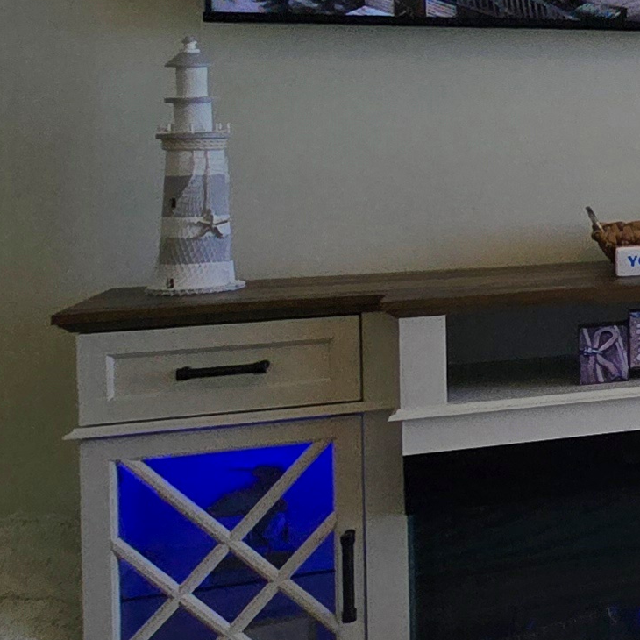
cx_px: 1449
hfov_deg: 16.2
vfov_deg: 26.5
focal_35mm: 63
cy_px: 82
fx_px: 1318
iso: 50
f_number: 2.2
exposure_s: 1/323
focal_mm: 2.2
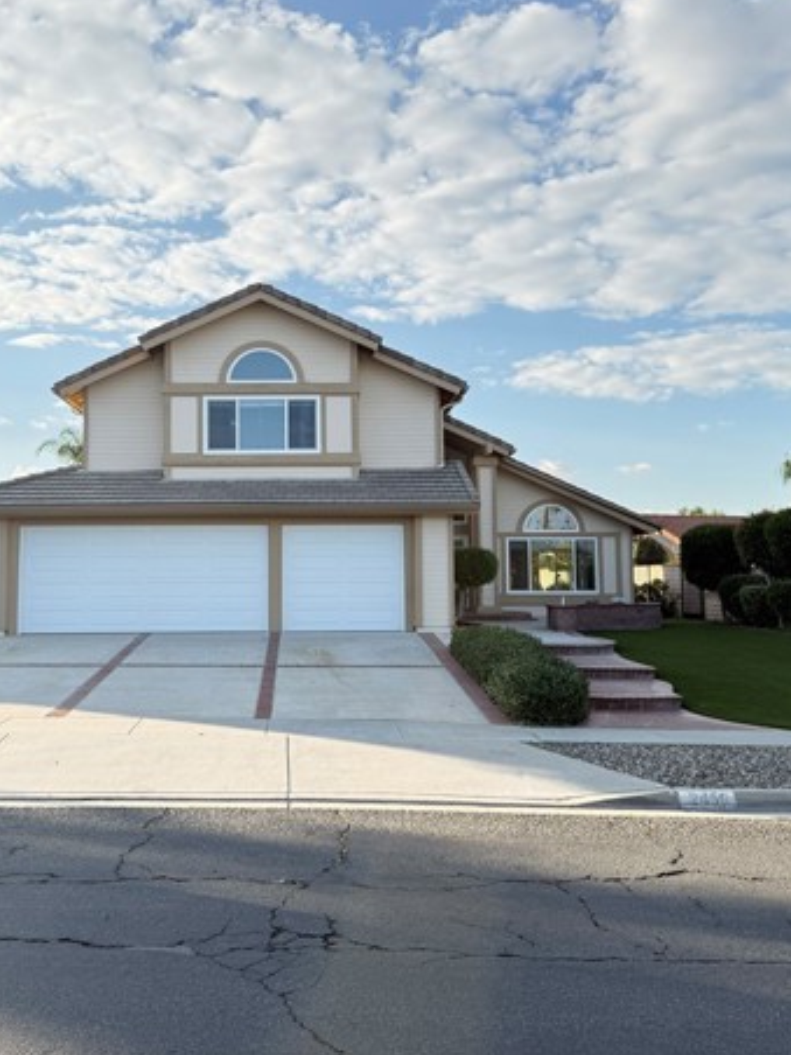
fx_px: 1036
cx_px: 315
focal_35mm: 34
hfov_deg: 41.6
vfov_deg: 53.9
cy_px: 499
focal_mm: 6.76
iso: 100
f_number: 1.78
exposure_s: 1/1139
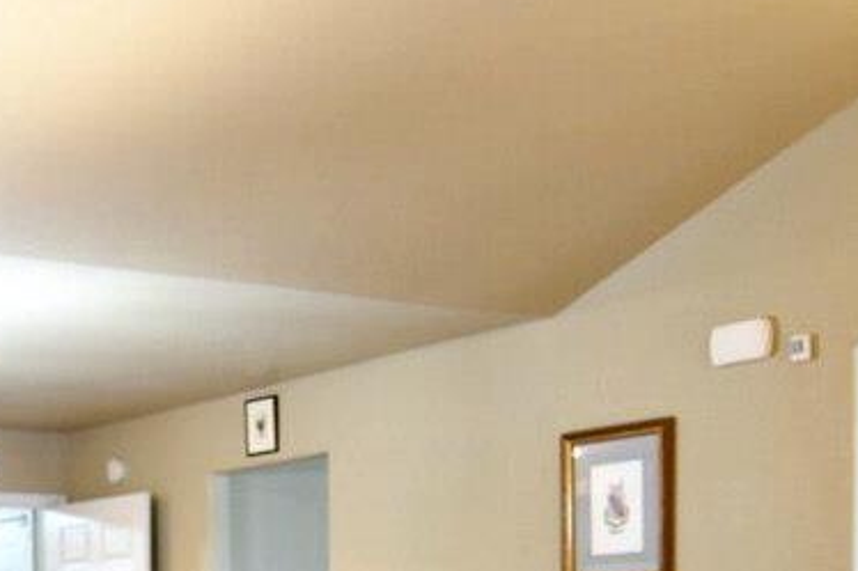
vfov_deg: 16.9
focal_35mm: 76
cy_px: 745
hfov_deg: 25.9
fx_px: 1810
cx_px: 112
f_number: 2.8
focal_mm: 14
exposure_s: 1/15
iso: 500
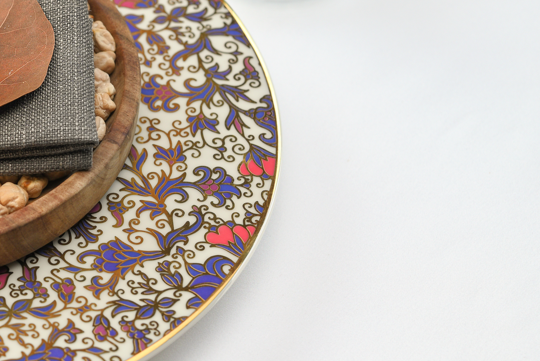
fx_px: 1891
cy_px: 117
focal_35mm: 126
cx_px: -54
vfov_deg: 10.9
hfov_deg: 15.8
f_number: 5.6
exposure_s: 1/100
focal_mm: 55
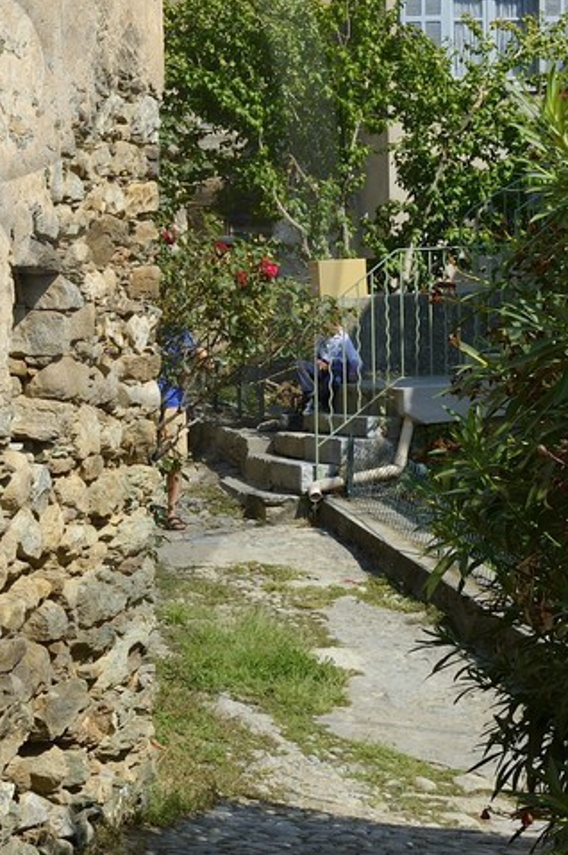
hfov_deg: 12.3
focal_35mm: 107
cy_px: 189
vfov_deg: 19.0
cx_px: -213
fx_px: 2539
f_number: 10
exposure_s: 1/200
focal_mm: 32
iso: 100
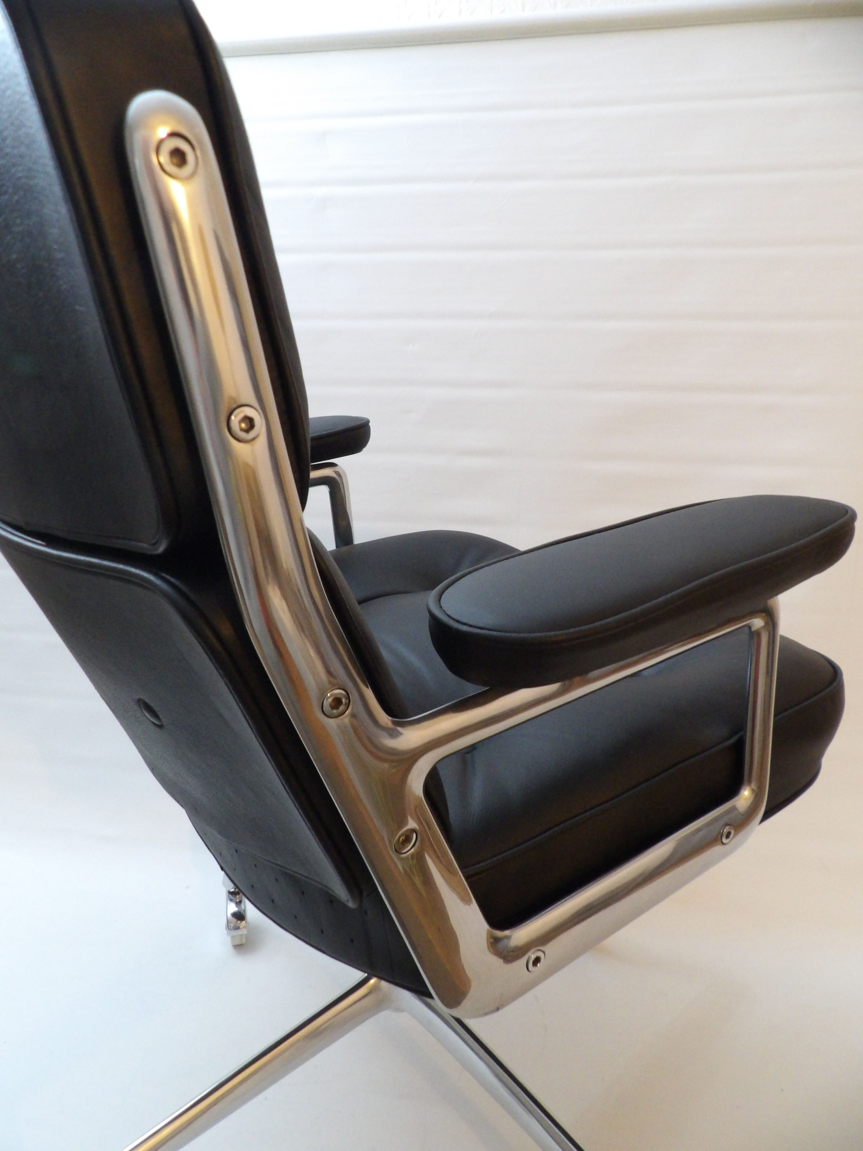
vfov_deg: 71.6
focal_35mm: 24
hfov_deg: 56.8
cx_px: 432
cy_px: 576
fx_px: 798
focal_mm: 4.3
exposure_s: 1/60
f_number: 2.8
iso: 650
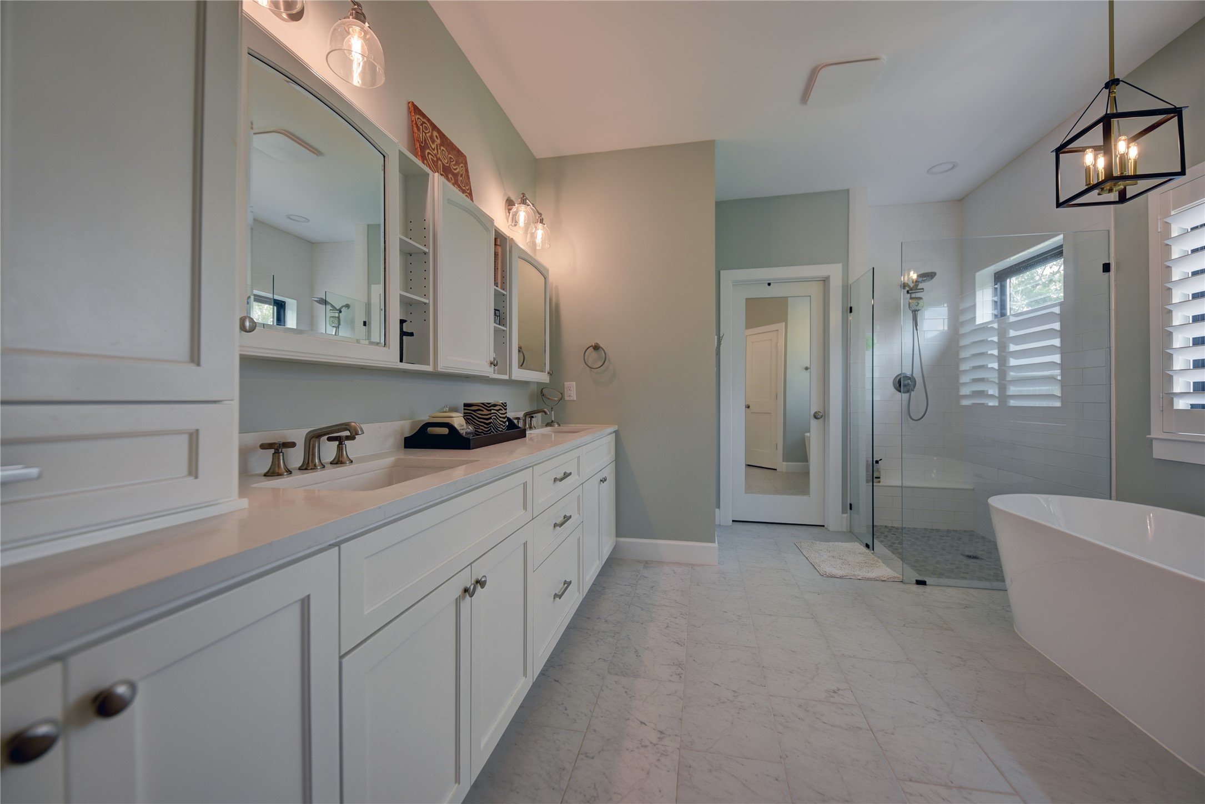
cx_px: 602
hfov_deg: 108.3
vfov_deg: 85.5
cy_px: 402
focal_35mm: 13
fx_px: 435
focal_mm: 13
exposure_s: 1/50
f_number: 4
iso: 160
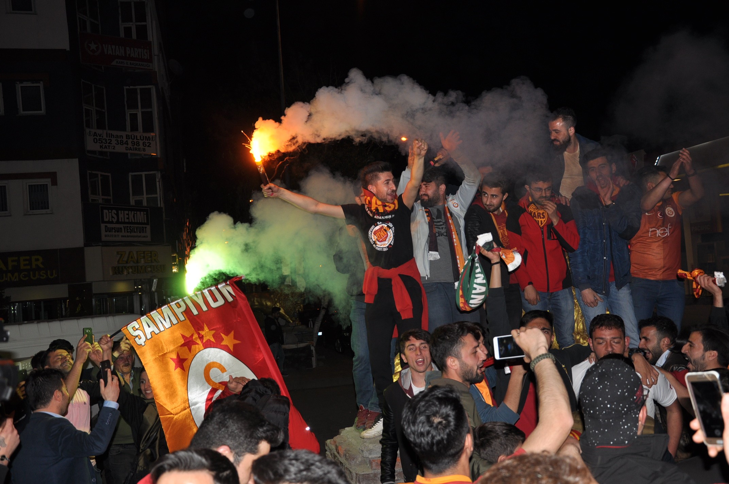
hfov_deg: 51.3
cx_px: 364
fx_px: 758
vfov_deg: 35.4
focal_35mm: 38
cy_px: 242
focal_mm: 25
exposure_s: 1/200
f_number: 4
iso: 220
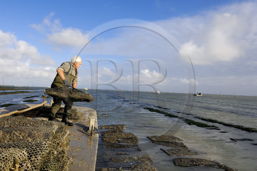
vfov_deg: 50.3
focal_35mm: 26
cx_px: 128
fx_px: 182
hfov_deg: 70.5
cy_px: 86
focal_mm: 17
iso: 100
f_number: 9.5
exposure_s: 1/160
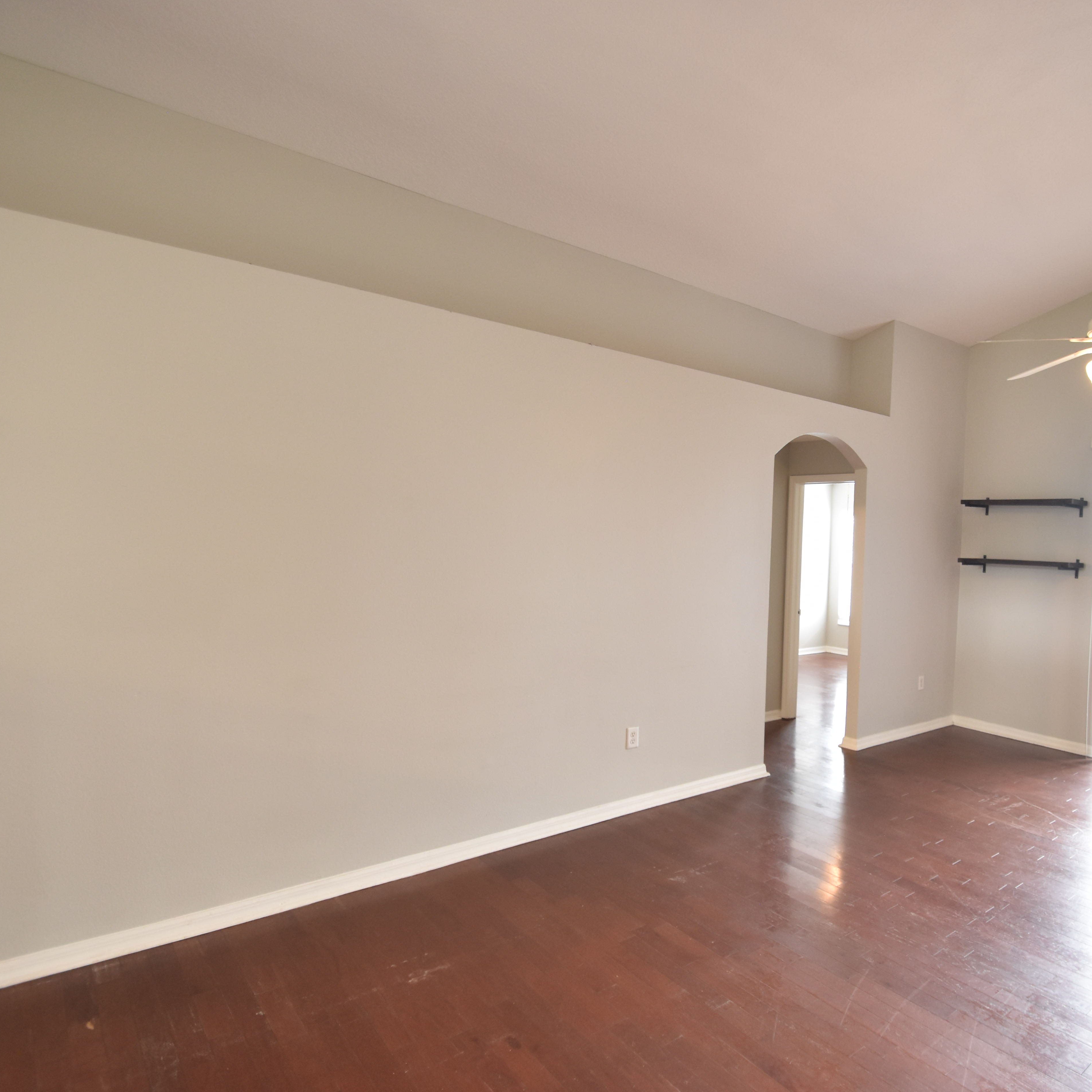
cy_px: 564
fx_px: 714
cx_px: 780
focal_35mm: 20
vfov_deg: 74.8
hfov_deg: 71.2
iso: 800
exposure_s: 1/30
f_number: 3.5
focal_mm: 10
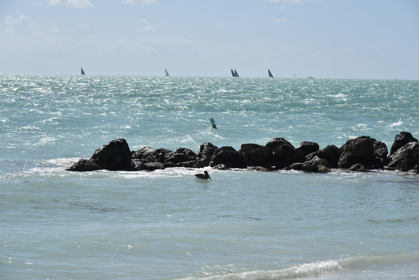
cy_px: 140
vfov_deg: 12.2
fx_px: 1304
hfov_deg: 18.3
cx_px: 210
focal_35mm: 112
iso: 100
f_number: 10
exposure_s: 1/400
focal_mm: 112
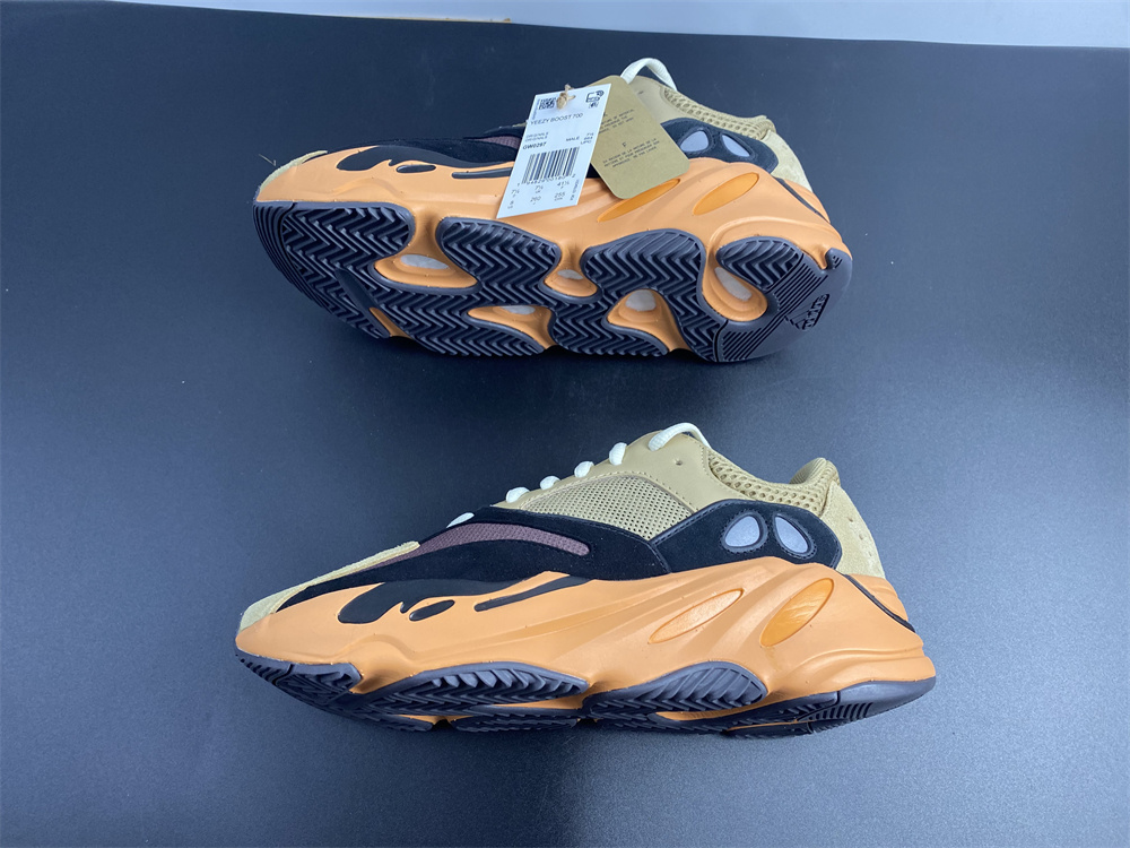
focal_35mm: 26
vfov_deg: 53.1
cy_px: 424
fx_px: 849
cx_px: 565
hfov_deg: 67.3
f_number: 1.8
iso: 125
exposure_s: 1/100
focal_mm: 4.25
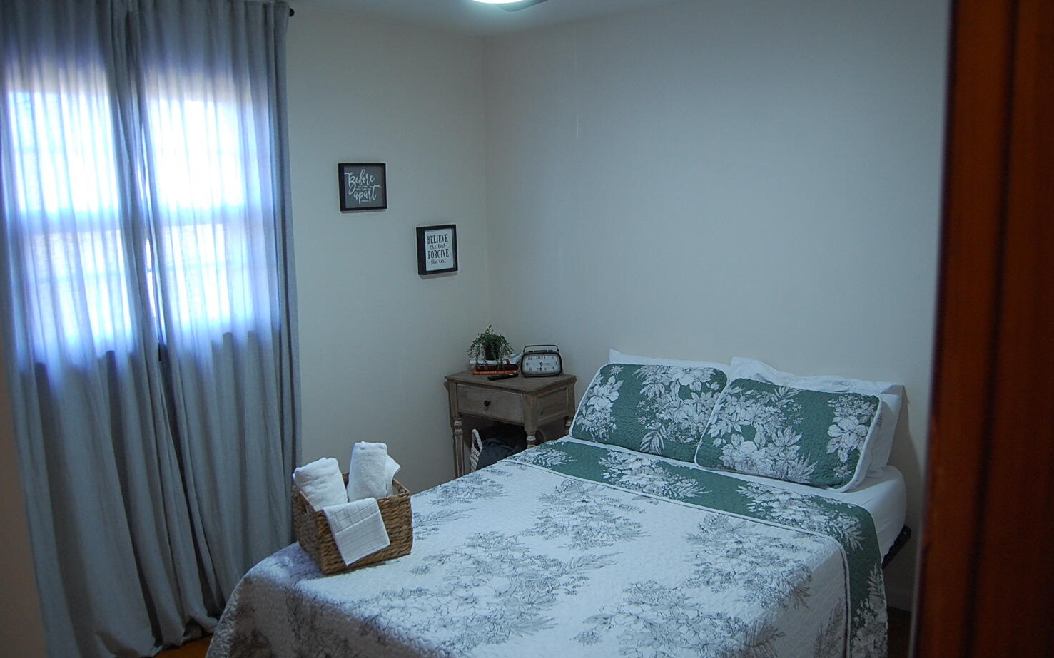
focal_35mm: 28
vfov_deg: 44.5
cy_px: 323
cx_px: 520
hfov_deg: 66.5
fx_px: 804
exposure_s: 1/30
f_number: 3.5
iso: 720
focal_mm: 18
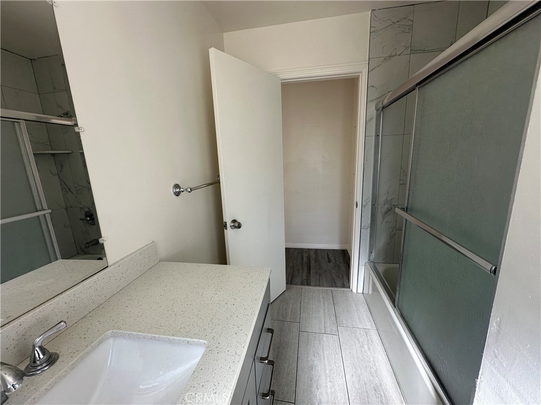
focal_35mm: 14
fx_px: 219
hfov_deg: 102.1
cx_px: 270
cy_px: 202
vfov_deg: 85.7
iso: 100
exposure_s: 1/99
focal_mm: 2.22
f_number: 2.2
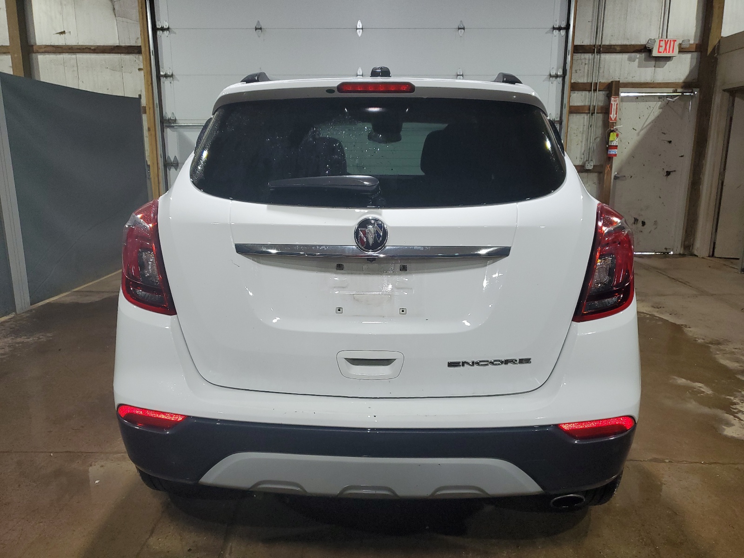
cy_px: 279
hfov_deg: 67.3
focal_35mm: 26
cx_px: 372
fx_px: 559
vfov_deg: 53.1
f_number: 1.5
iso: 88
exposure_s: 1/120
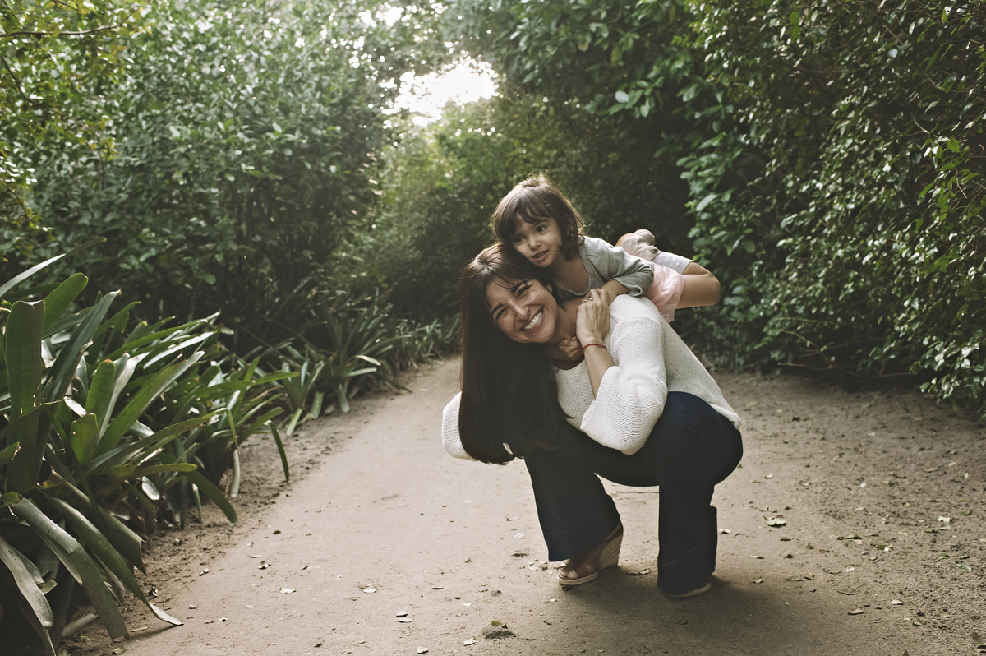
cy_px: 328
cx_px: 493
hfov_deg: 54.5
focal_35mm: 35
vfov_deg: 37.8
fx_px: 958
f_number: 5
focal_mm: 35
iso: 1000
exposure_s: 1/125
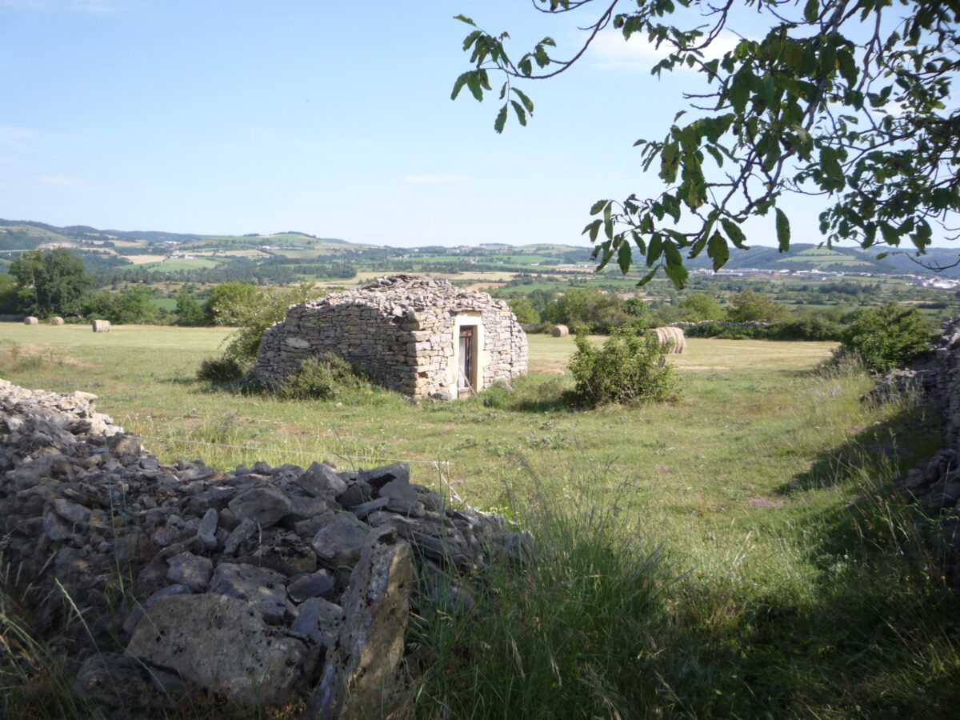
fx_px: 832
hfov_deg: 60.0
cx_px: 480
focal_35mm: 30
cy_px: 360
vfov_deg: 46.8
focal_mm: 5.2
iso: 100
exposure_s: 1/320
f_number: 4
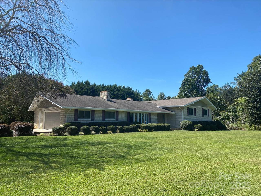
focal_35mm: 26
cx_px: 130
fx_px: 196
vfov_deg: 53.1
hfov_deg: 67.3
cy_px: 98
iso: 32
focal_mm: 4.25
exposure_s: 1/2066
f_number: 1.8
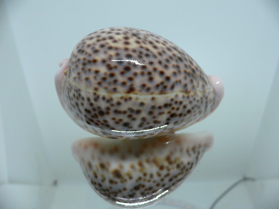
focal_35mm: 35
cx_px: 140
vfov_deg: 40.7
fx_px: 282
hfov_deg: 52.6
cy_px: 104
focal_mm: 4.6
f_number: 2.8
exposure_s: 1/60
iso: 200
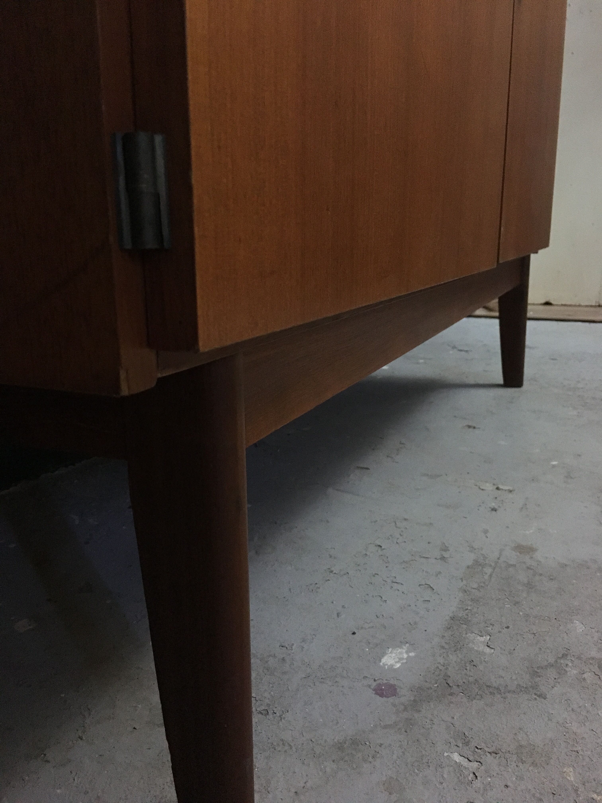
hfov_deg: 48.2
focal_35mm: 29
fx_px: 672
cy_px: 402
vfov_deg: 61.7
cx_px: 301
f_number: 2.2
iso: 250
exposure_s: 1/25
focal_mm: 4.15
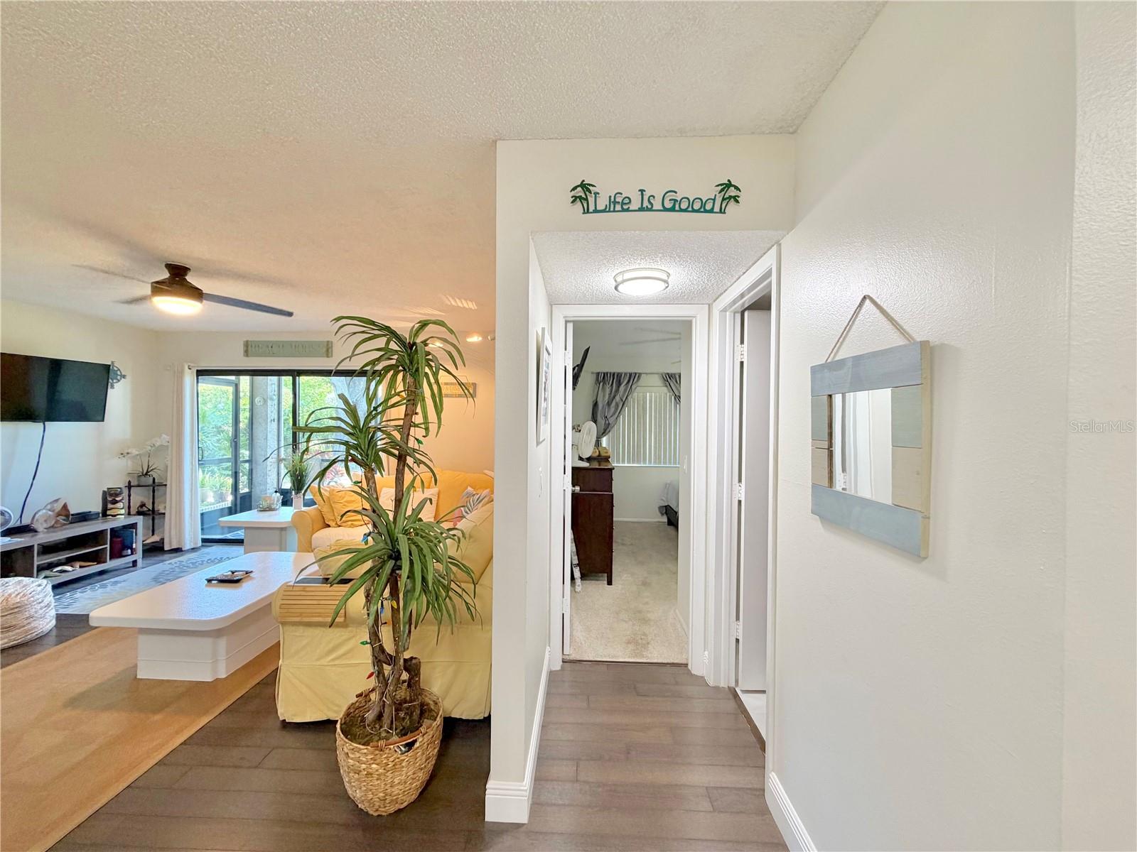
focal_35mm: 14
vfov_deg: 85.7
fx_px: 460
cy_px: 426
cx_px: 568
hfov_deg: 102.1
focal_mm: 2.22
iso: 200
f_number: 2.2
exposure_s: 1/60
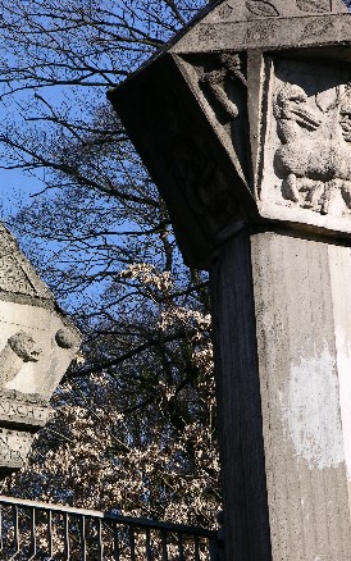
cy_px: 280
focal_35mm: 270
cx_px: 72
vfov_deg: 7.8
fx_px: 4130
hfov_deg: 4.9
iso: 50
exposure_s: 1/197
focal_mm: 48.5
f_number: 5.7
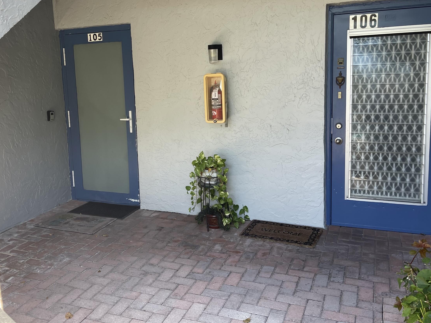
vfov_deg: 41.6
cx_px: 186
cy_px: 128
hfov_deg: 53.8
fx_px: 423
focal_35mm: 34
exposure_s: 1/121
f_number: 1.6
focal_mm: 5.1
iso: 32
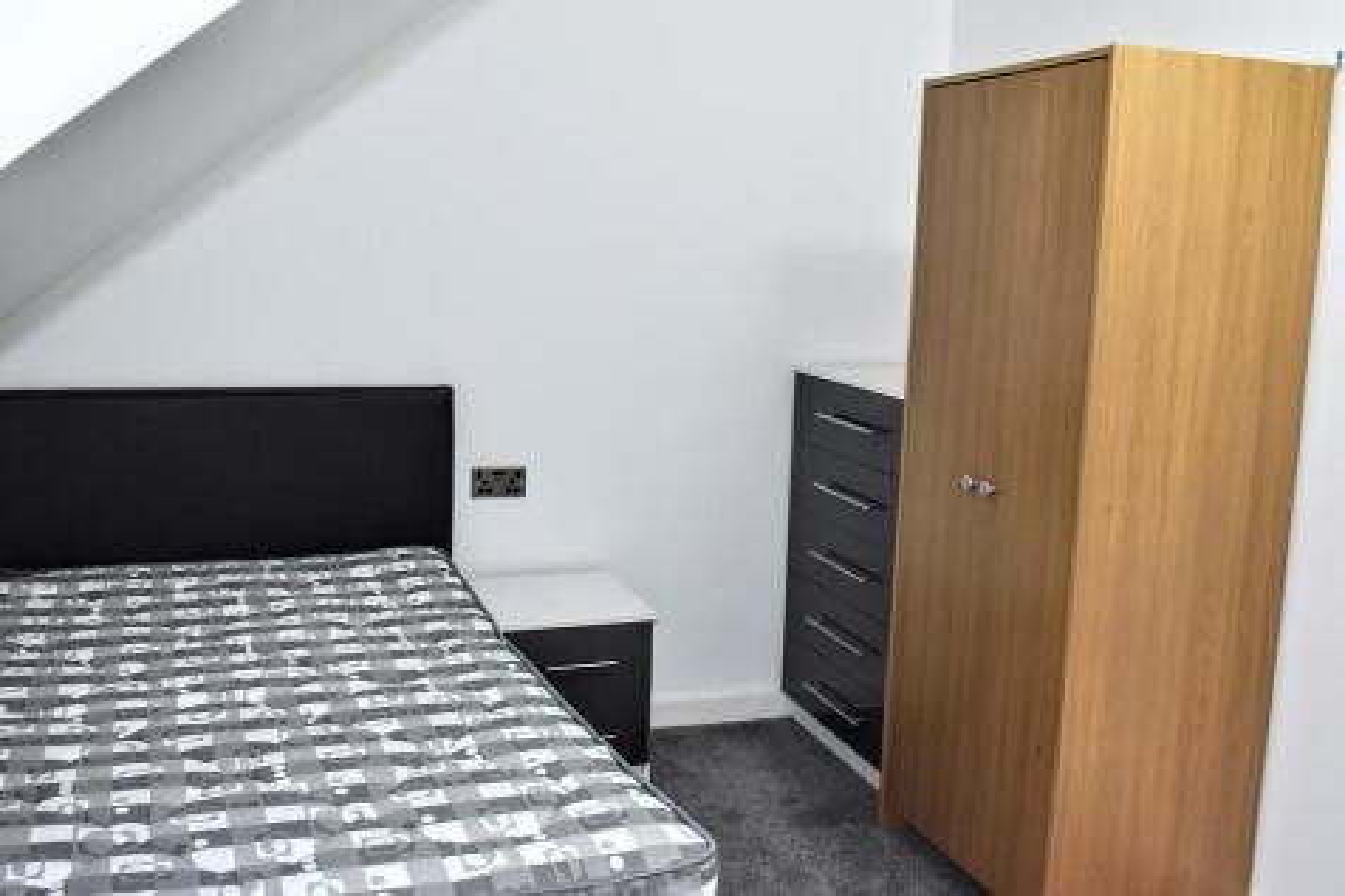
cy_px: 448
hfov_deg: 53.1
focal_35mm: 36
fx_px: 1344
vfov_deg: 36.8
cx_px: 672
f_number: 5
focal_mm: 24
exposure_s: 1/100
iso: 800
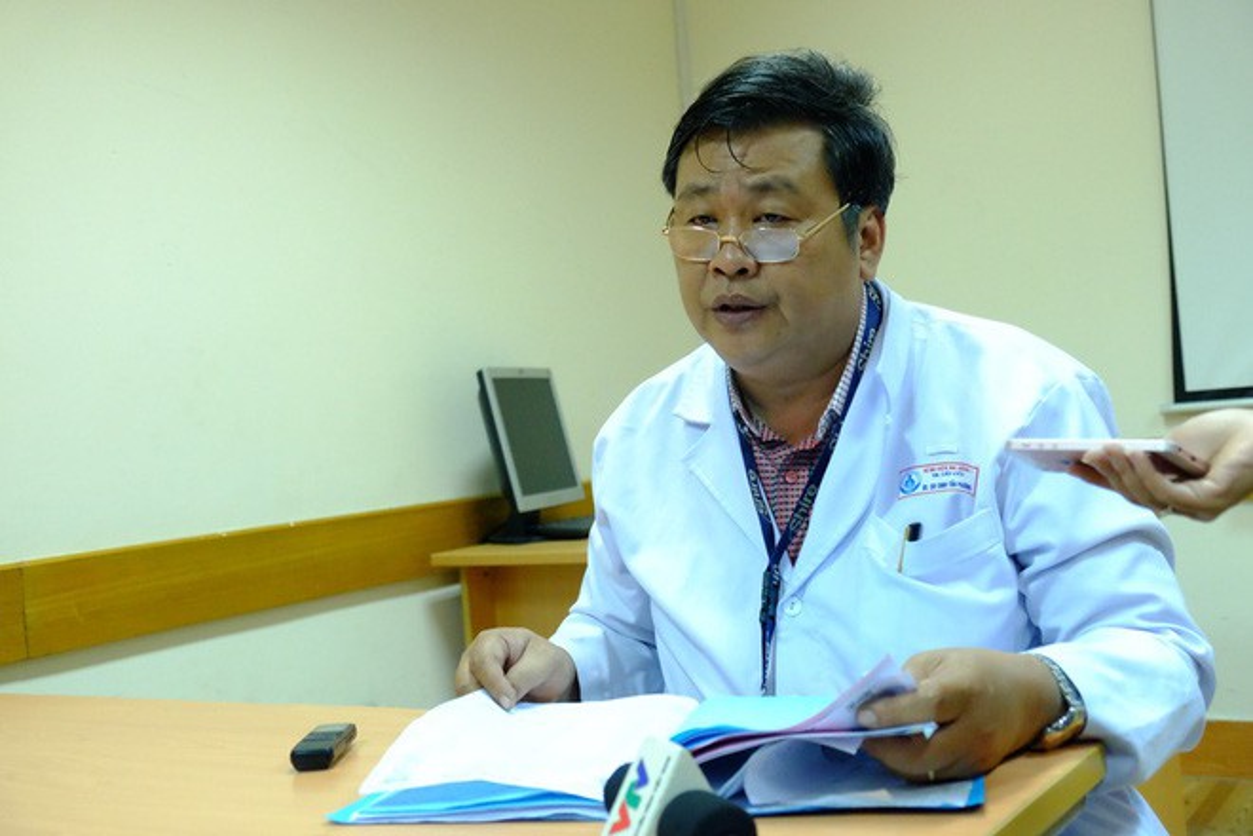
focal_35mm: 40
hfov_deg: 48.5
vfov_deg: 33.4
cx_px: 626
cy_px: 418
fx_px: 1392
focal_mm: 26.6
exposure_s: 1/60
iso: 6400
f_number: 4.2
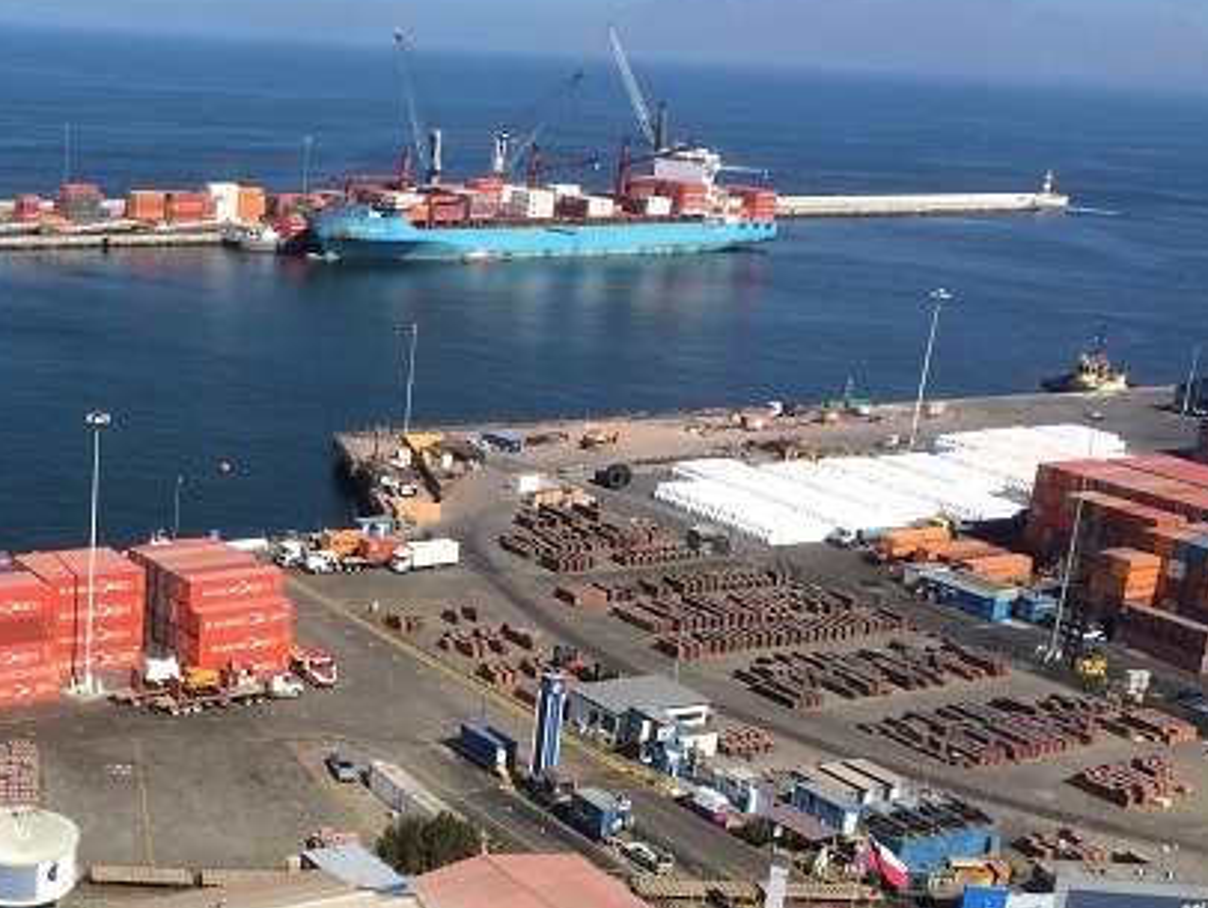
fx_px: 1746
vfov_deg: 29.0
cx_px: 196
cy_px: 594
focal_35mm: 50
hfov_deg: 36.5
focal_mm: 4.15
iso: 32
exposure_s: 1/2564
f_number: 2.2
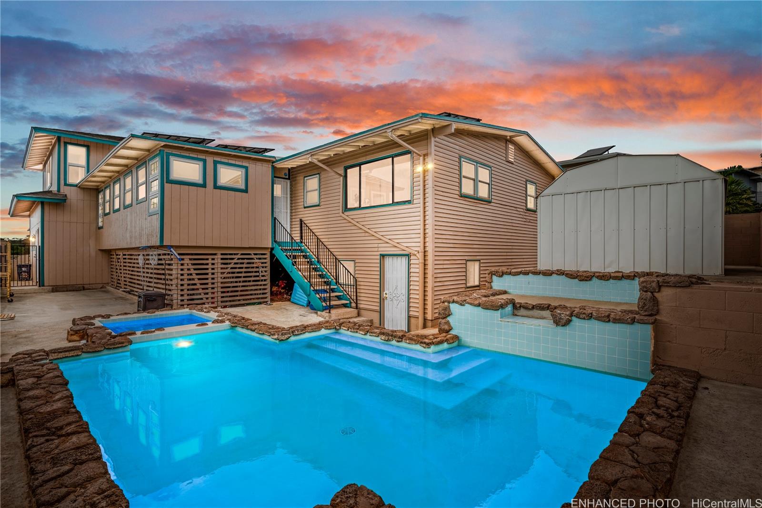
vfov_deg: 70.5
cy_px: 254
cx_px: 381
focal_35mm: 17
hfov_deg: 93.3
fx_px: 360
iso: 200
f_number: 8
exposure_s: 1/1000
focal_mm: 17
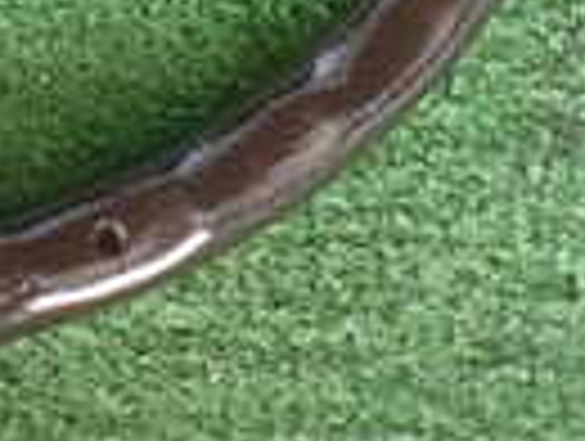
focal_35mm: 115
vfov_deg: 11.6
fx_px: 1947
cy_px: -441
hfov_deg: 15.6
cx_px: -320
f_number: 2
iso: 200
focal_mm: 4.5
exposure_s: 1/40
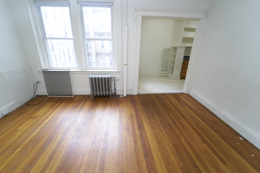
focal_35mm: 14
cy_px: 86
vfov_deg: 81.2
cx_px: 130
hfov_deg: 104.2
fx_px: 101
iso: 250
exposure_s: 1/6
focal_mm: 14
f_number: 8
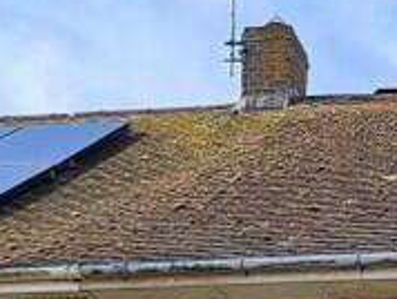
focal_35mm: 138
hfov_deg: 13.6
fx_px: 1585
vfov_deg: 9.8
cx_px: 549
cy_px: 647
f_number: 1.8
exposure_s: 1/795
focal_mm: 5.23
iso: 50
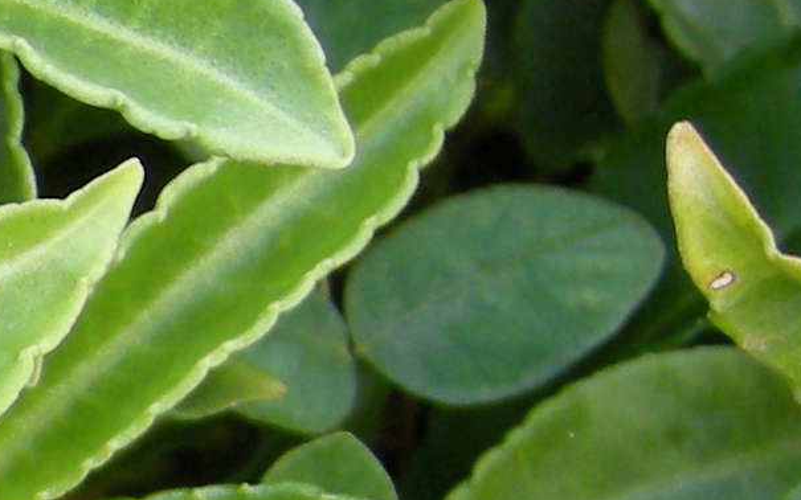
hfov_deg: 11.2
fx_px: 3602
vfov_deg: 7.9
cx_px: -906
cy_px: 430
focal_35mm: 165
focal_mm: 7.5
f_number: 2.7
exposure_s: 1/47
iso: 75
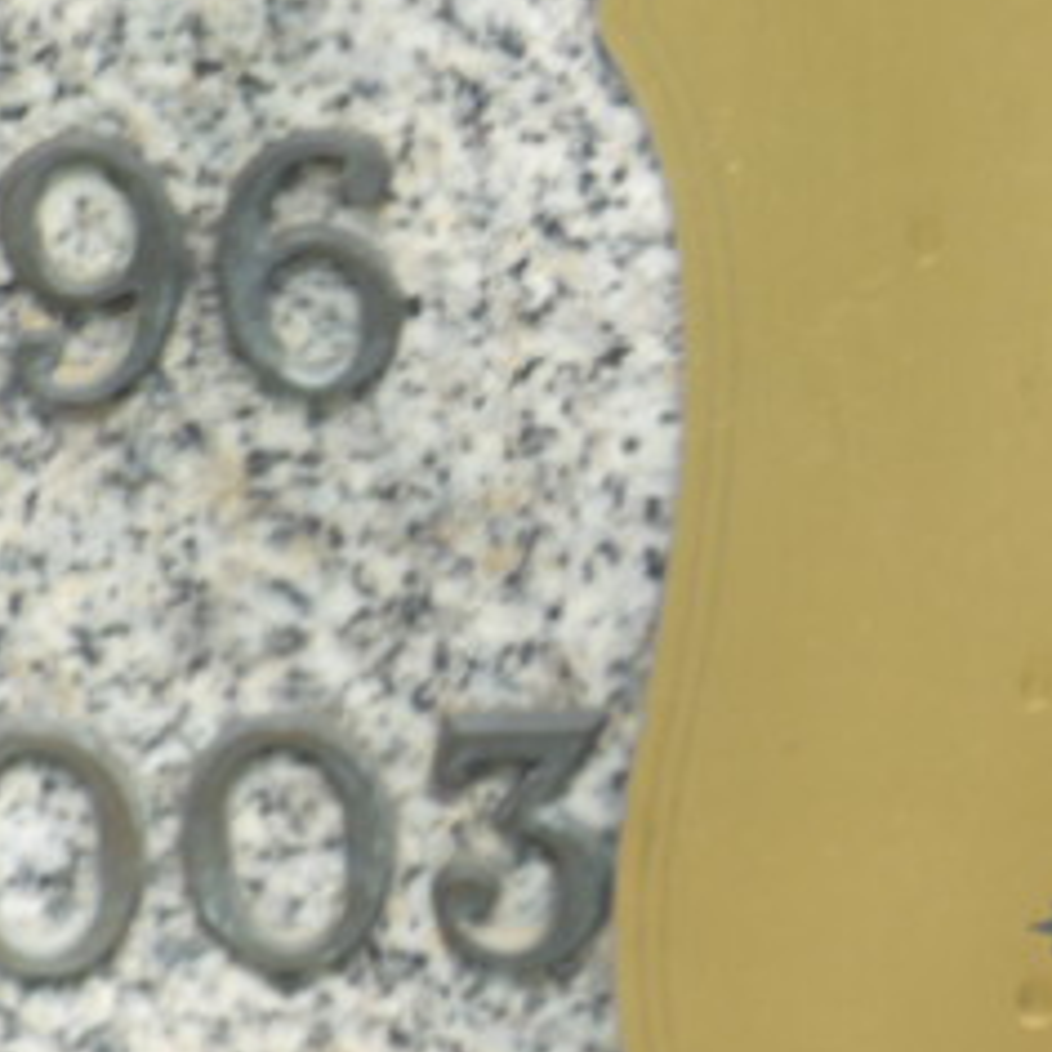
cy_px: 321
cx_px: 1235
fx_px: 18051
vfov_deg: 3.3
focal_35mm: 525
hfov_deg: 3.3
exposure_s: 1/80
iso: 125
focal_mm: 39.1
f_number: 5.7
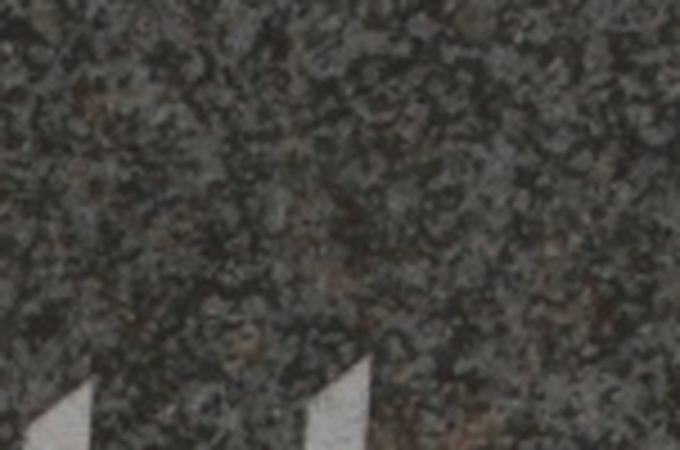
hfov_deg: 3.4
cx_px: -198
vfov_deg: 2.2
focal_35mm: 611
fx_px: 11517
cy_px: 1060
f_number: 18
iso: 400
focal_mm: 60
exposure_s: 1/80
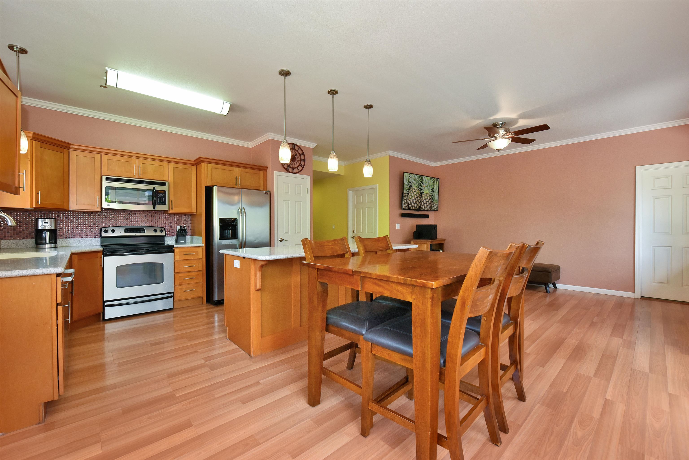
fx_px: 287
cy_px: 230
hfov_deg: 100.4
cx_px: 344
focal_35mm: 15
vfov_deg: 77.4
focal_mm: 15
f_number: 16
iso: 5000
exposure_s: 1/60
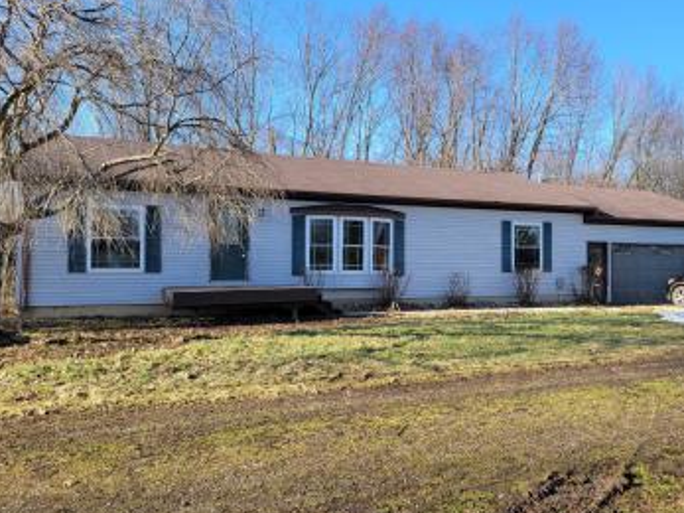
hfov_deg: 59.8
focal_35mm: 30
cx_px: 384
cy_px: 266
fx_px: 593
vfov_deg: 46.8
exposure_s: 1/775
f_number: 1.8
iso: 40
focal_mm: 5.4
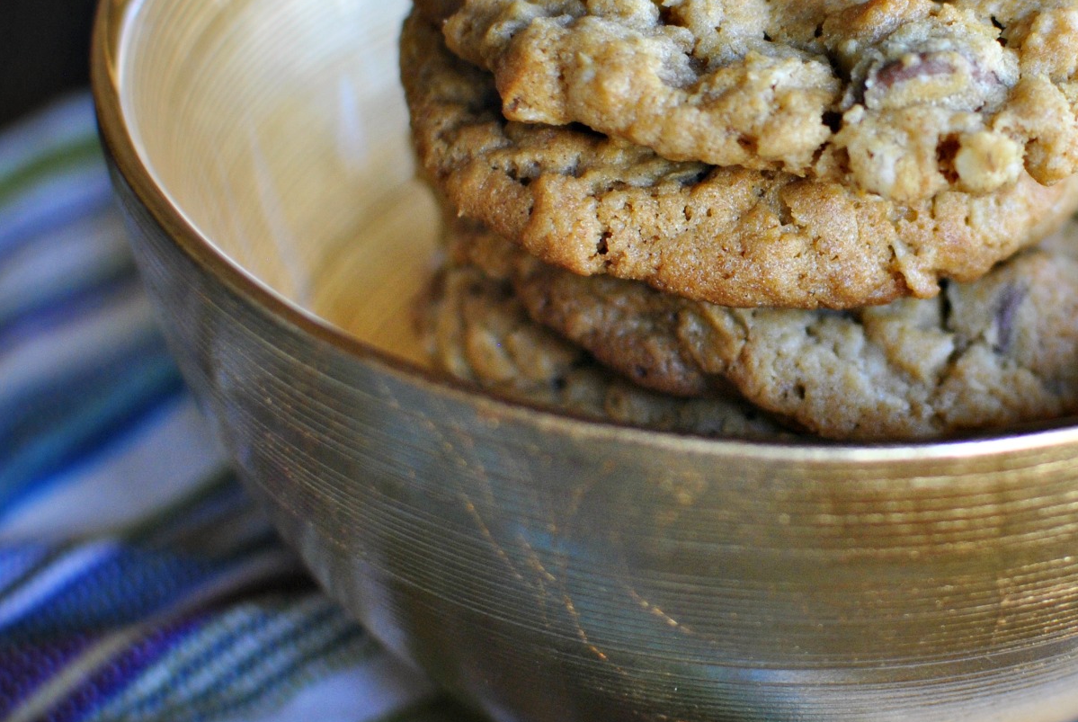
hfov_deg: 21.2
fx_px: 2846
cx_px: 859
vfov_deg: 14.4
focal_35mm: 95
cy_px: 183
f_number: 2.5
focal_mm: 35
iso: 400
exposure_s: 1/100
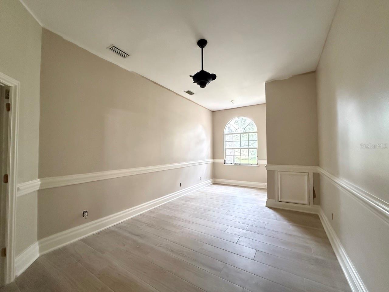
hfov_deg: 102.1
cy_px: 146
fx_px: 157
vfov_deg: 85.7
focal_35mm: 14
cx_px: 194
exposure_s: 1/60
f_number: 2.2
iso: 1250
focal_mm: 2.22
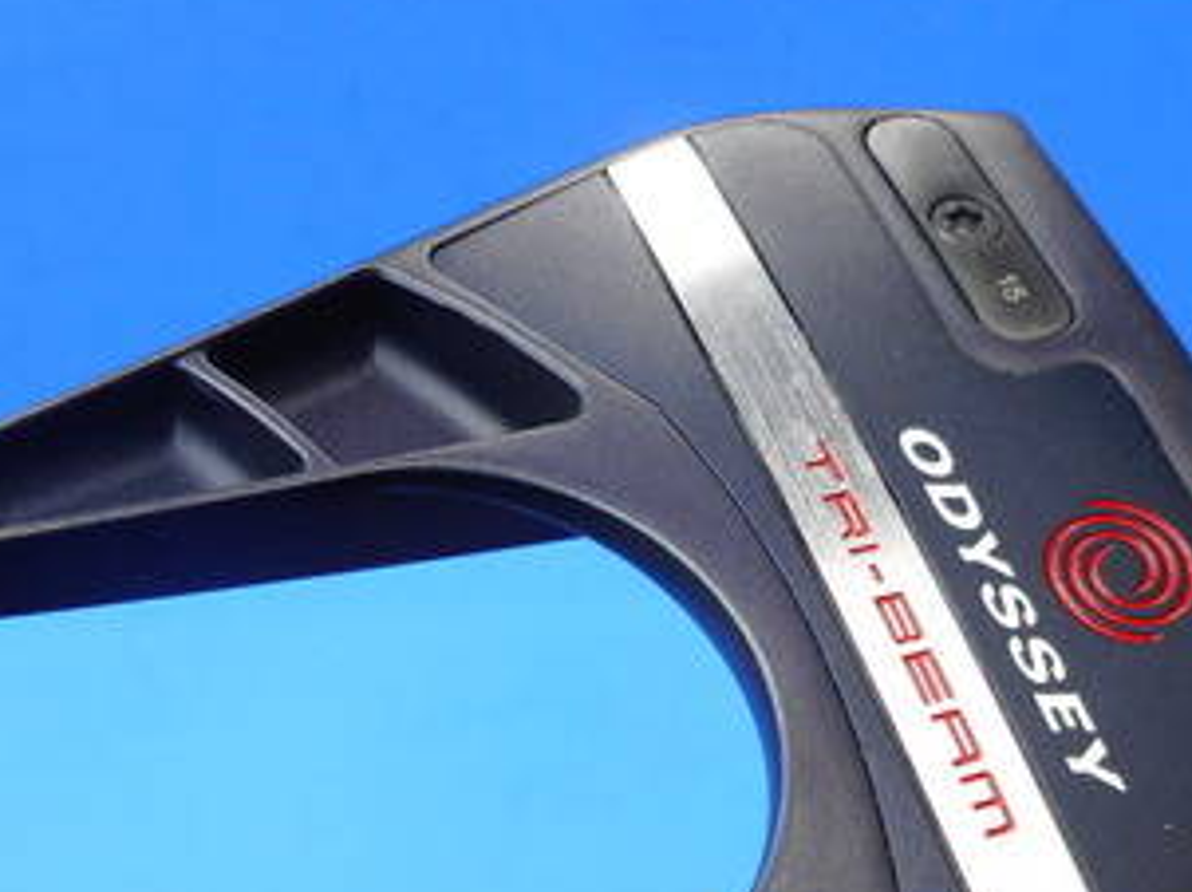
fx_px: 1824
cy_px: 825
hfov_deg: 36.0
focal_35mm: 53
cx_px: 754
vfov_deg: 26.4
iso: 140
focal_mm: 4.5
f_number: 3.7
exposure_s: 1/30
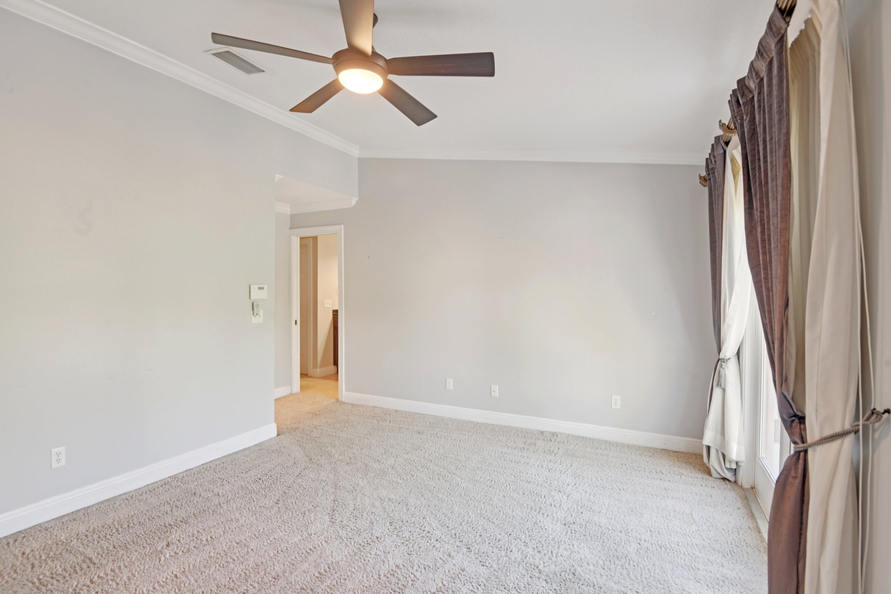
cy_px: 297
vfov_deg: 73.7
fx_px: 396
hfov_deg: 96.7
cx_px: 446
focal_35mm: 16
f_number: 8
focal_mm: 16
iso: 400
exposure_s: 1/13
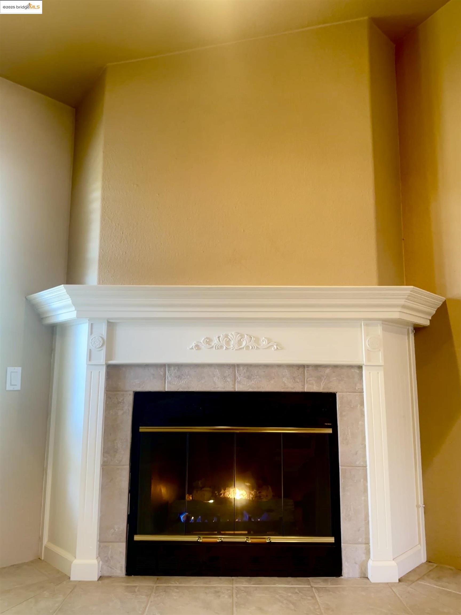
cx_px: 230
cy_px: 308
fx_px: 426
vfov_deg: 71.6
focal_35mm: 24
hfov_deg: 56.8
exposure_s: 1/60
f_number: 1.78
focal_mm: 6.86
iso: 500
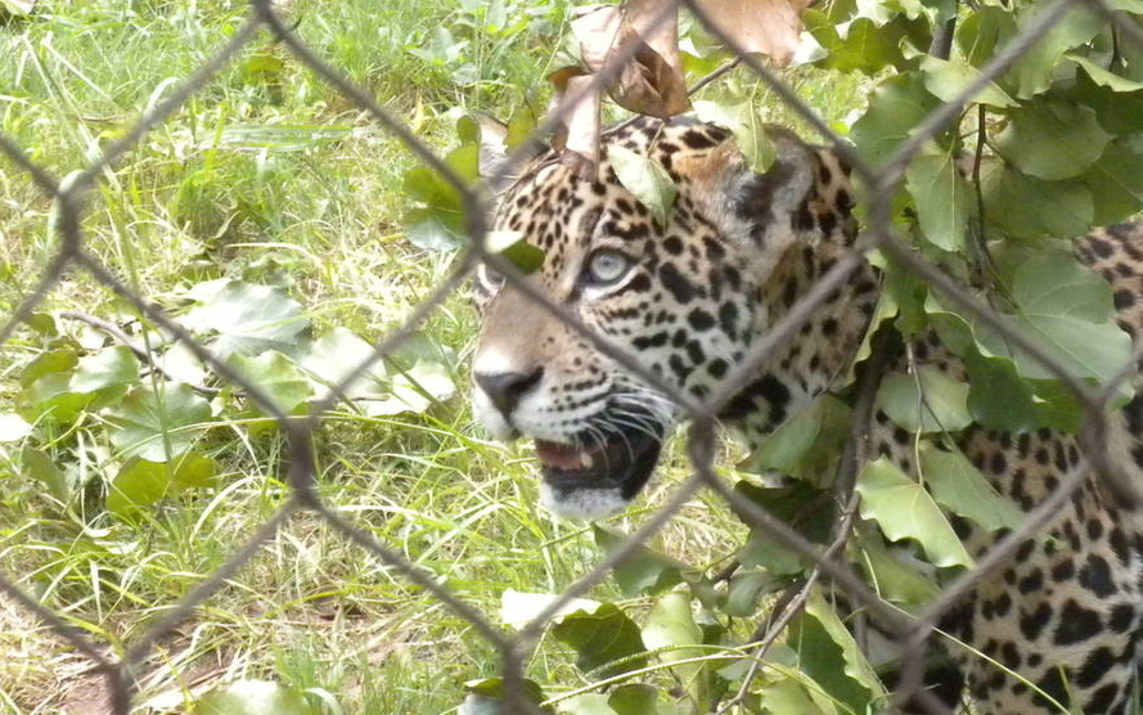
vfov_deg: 5.8
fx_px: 7072
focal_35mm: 227
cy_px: 490
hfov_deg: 9.2
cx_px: 909
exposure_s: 1/193
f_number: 5.1
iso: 400
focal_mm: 21
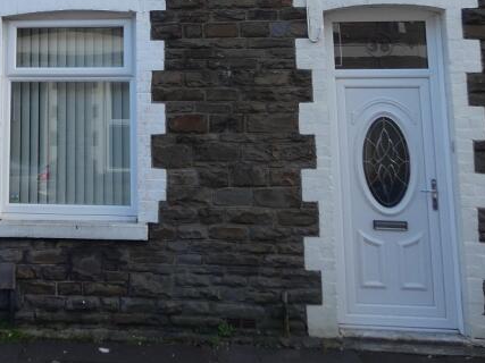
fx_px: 840
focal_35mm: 60
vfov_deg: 23.1
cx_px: 55
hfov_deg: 30.8
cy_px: -26
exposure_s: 1/200
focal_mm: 4.4
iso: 80
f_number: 3
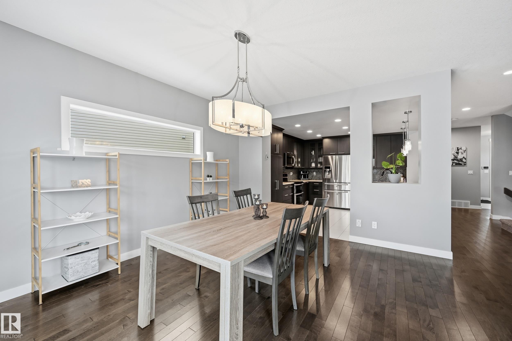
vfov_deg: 81.1
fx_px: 199
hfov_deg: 104.3
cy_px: 170
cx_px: 256
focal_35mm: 14
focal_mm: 14
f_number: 8
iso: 100
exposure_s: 1/25
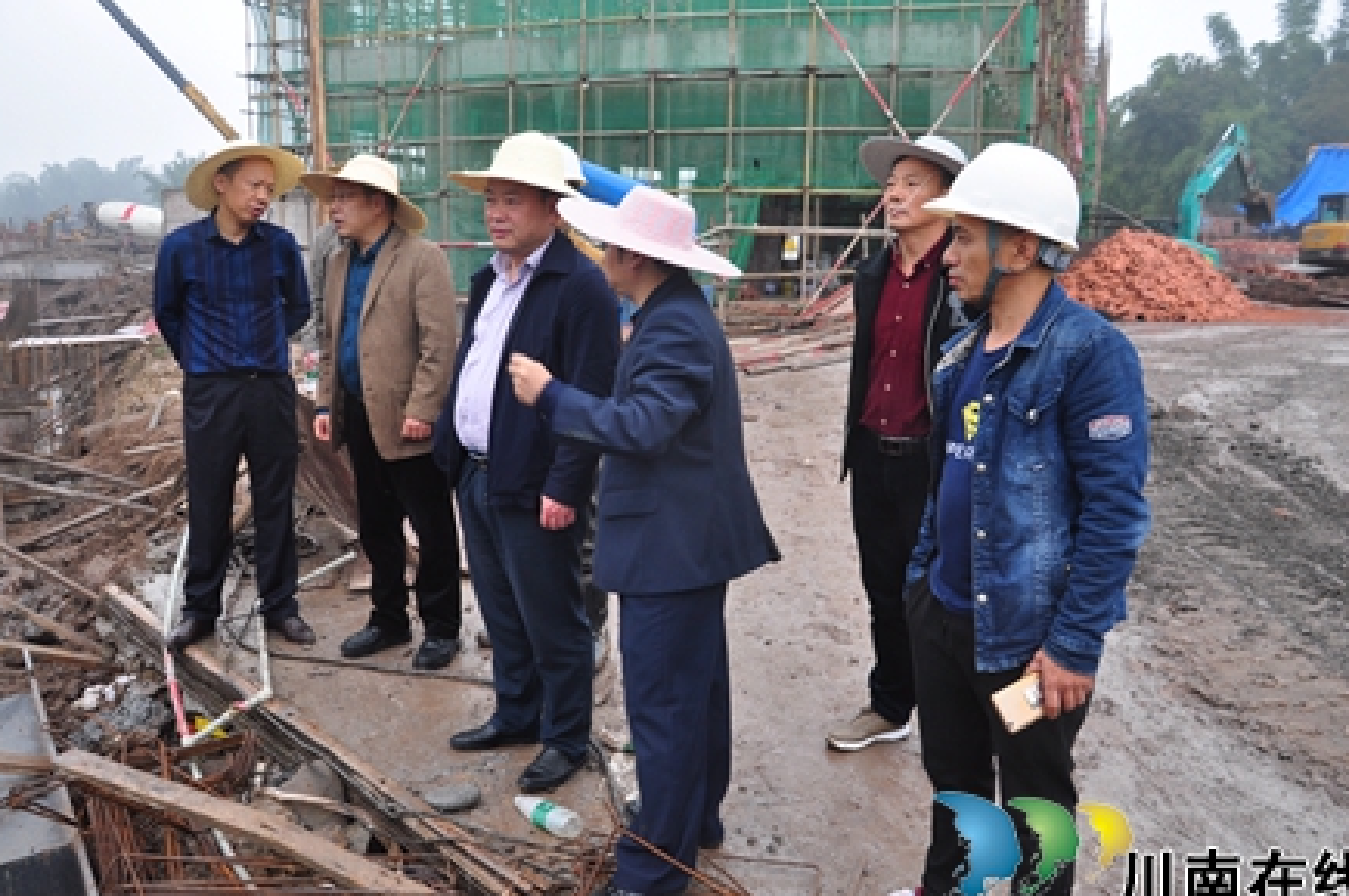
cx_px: 667
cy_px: 471
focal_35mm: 31
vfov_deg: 42.2
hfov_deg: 60.3
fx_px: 1160
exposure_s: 1/60
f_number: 4
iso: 200
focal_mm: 18
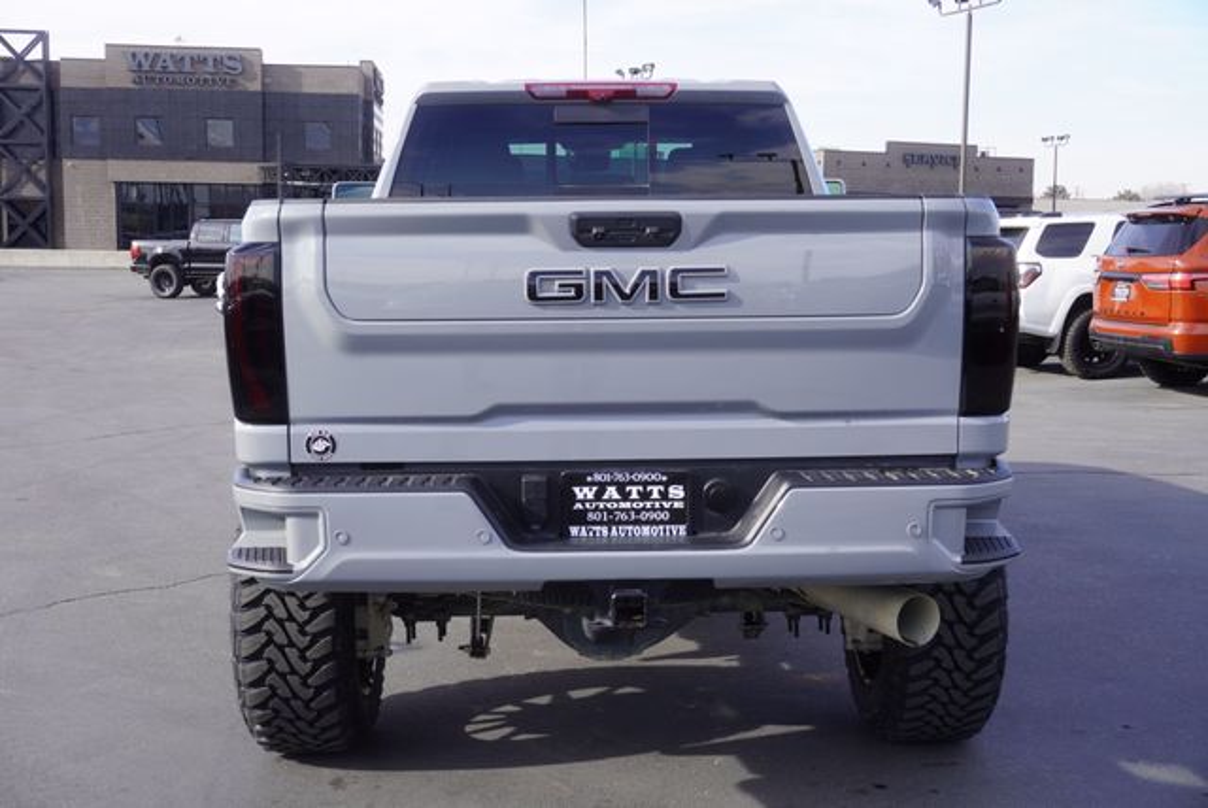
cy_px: 404
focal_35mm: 42
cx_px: 604
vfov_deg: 32.0
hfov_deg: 46.4
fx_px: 1411
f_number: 8
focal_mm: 28
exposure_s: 1/100
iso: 100
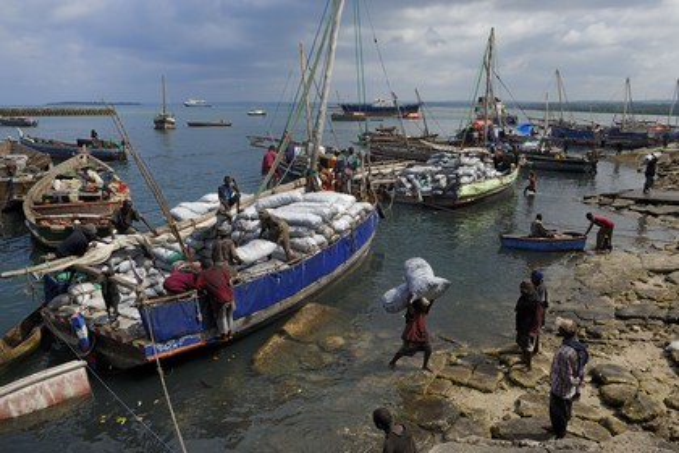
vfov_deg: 53.1
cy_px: 226
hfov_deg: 73.7
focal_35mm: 24
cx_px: 340
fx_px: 453
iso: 200
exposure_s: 1/160
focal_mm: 24
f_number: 13
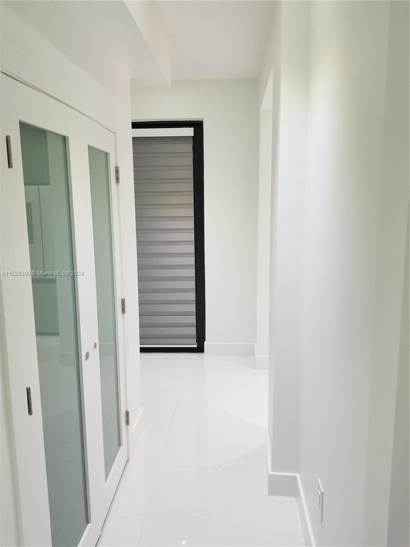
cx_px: 205
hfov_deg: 53.1
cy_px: 274
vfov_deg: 67.3
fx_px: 411
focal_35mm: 26
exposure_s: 1/40
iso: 160
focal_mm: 4.25
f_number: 1.7
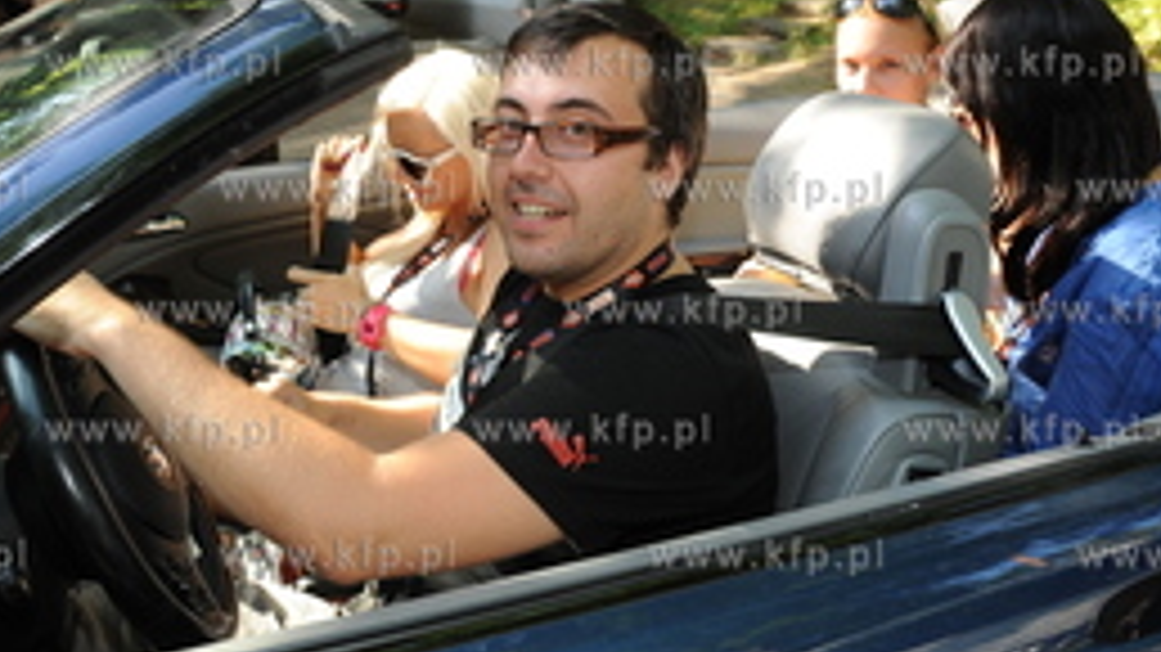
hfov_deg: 51.4
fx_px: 1200
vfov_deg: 30.3
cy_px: 247
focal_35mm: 39
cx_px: 495
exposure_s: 1/250
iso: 800
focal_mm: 24
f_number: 5.6
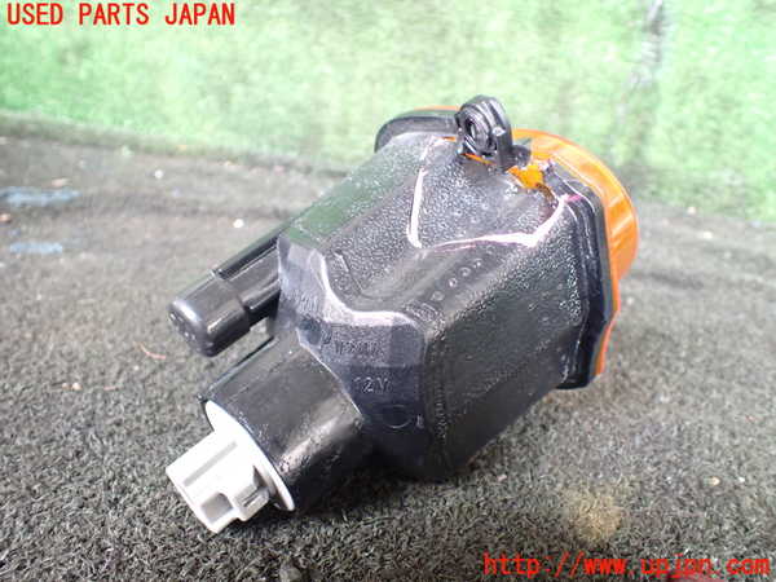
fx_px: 673
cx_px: 388
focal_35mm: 30
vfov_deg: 46.8
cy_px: 291
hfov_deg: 60.0
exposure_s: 1/50
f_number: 2.3
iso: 800
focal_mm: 5.4
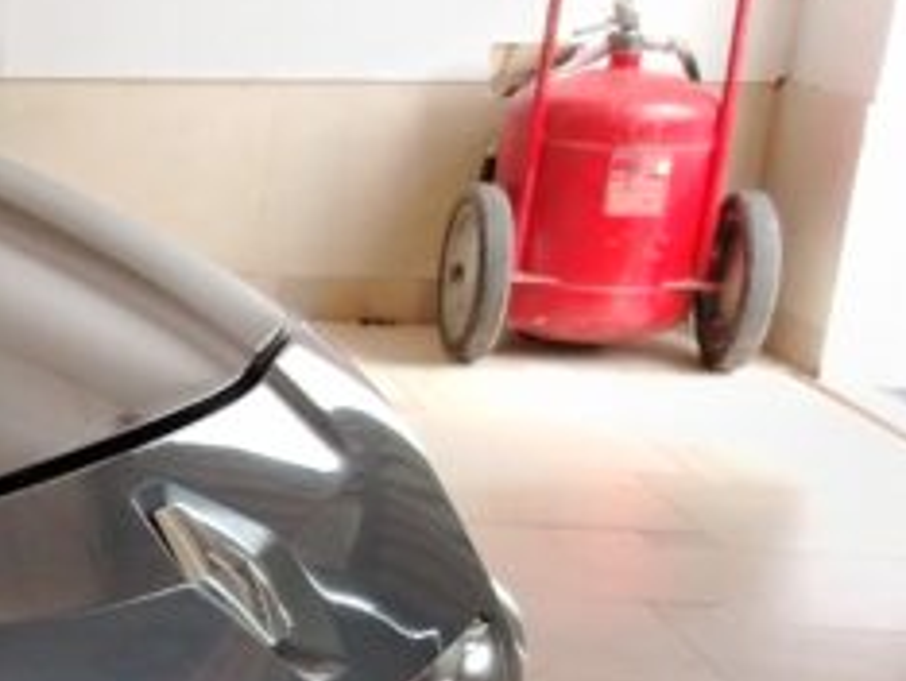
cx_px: -1061
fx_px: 2751
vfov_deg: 14.0
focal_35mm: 105
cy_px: 592
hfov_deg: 14.5
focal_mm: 5.25
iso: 319
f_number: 1.75
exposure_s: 1/100
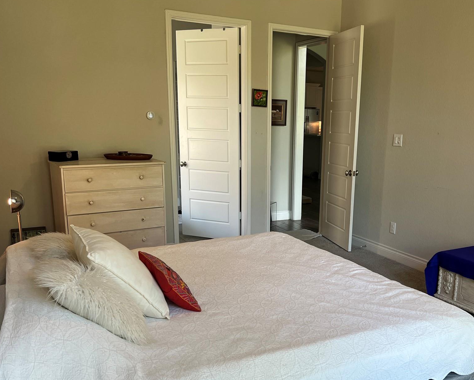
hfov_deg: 52.5
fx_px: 477
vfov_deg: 43.2
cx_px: 285
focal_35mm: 34
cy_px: 225
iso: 125
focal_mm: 5.7
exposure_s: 1/120
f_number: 1.5
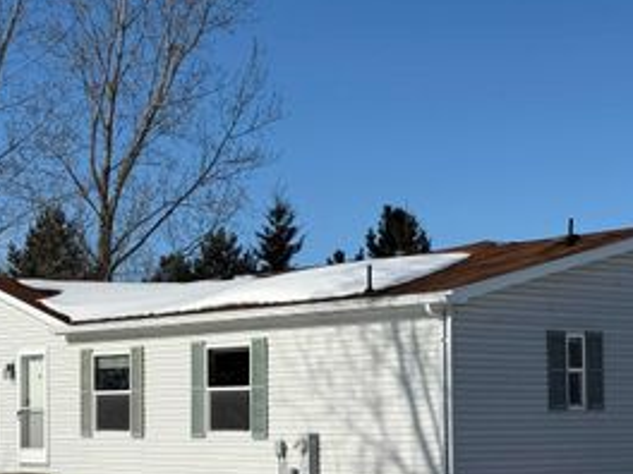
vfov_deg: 16.2
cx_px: 300
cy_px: 339
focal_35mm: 91
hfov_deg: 21.5
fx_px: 1664
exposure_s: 1/11364
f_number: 1.78
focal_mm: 6.76
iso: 50
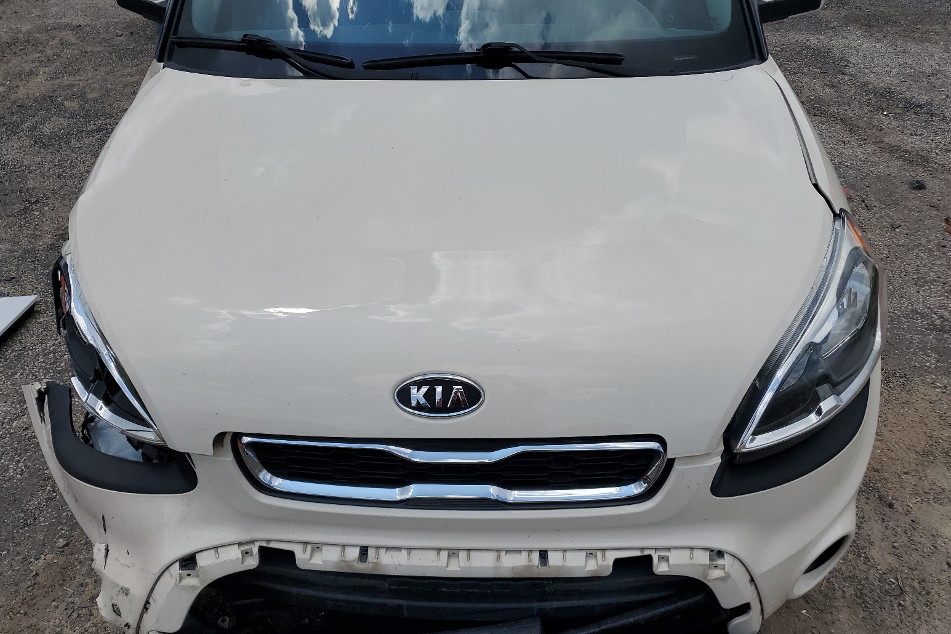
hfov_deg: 65.5
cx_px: 479
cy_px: 343
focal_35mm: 28
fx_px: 740
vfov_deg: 46.4
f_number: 1.5
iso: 50
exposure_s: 1/5000
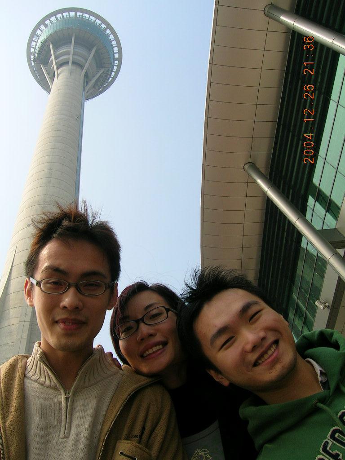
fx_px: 465
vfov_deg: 52.6
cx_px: 172
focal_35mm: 35
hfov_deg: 40.7
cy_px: 230
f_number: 4.8
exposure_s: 1/408
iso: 50
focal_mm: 5.4
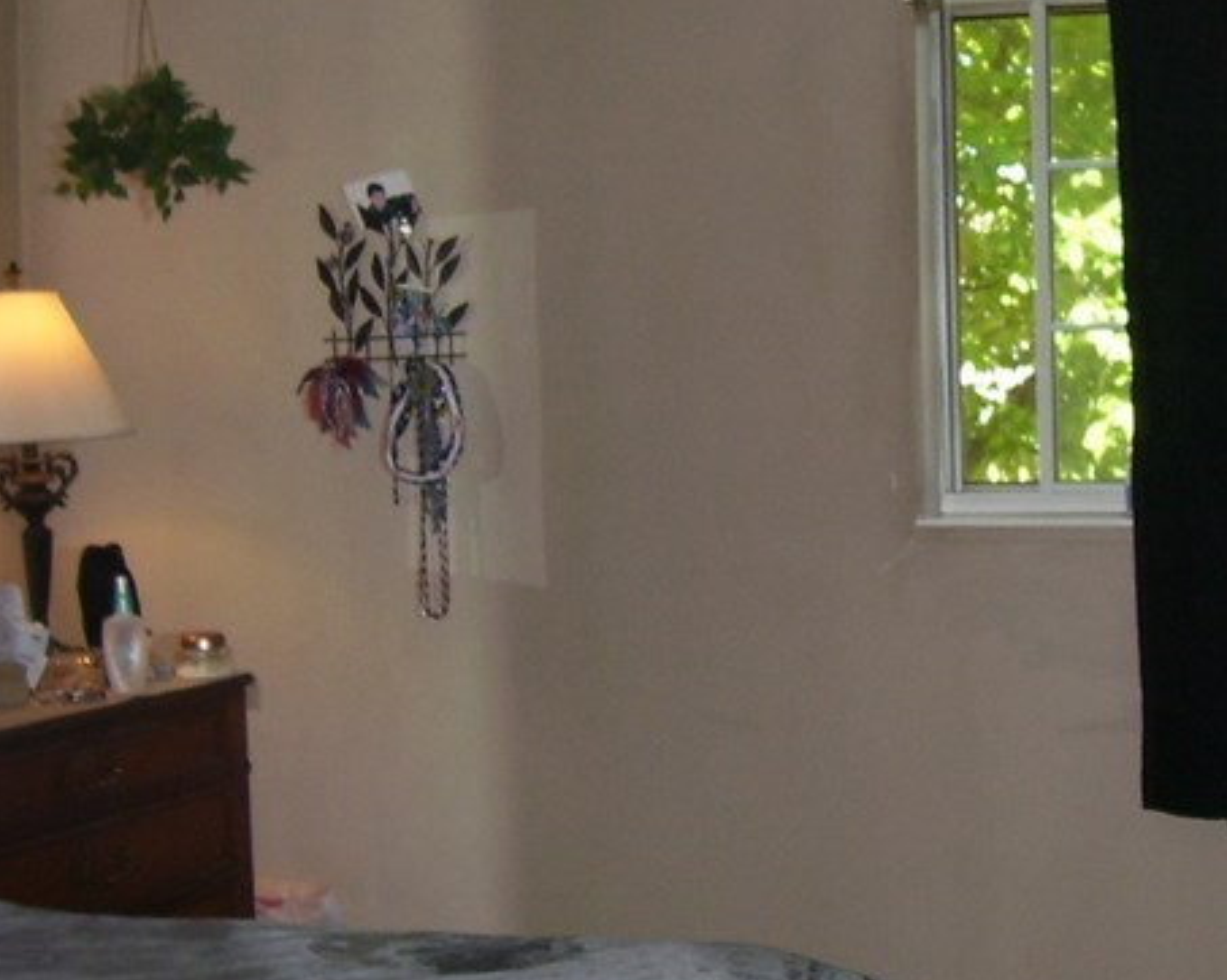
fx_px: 2722
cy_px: 428
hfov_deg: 24.8
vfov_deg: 20.4
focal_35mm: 75
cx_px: 1062
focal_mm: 5.6
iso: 80
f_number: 2.7
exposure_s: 1/60
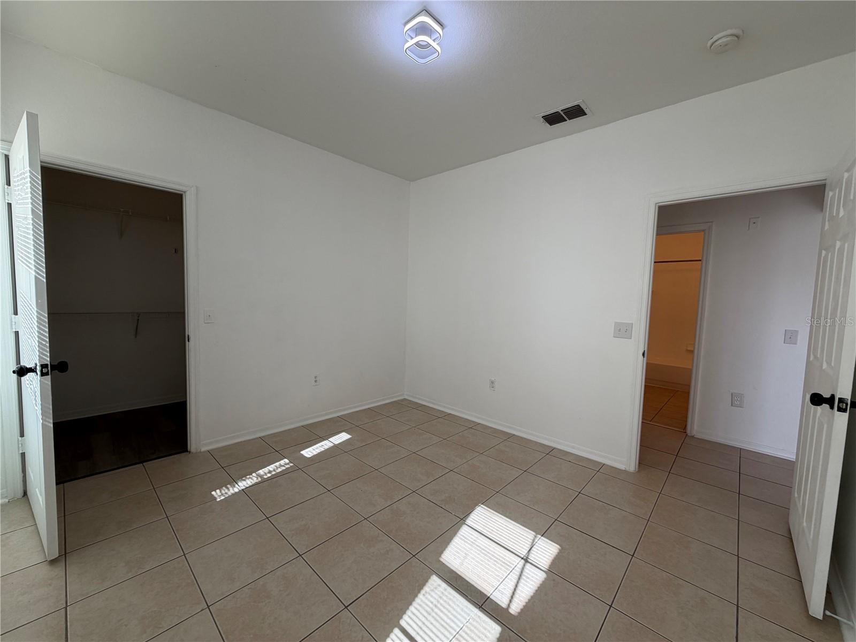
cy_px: 321
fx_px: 346
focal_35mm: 14
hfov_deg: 102.1
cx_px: 428
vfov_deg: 85.7
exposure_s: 1/120
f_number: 2.2
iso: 50
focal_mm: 2.22
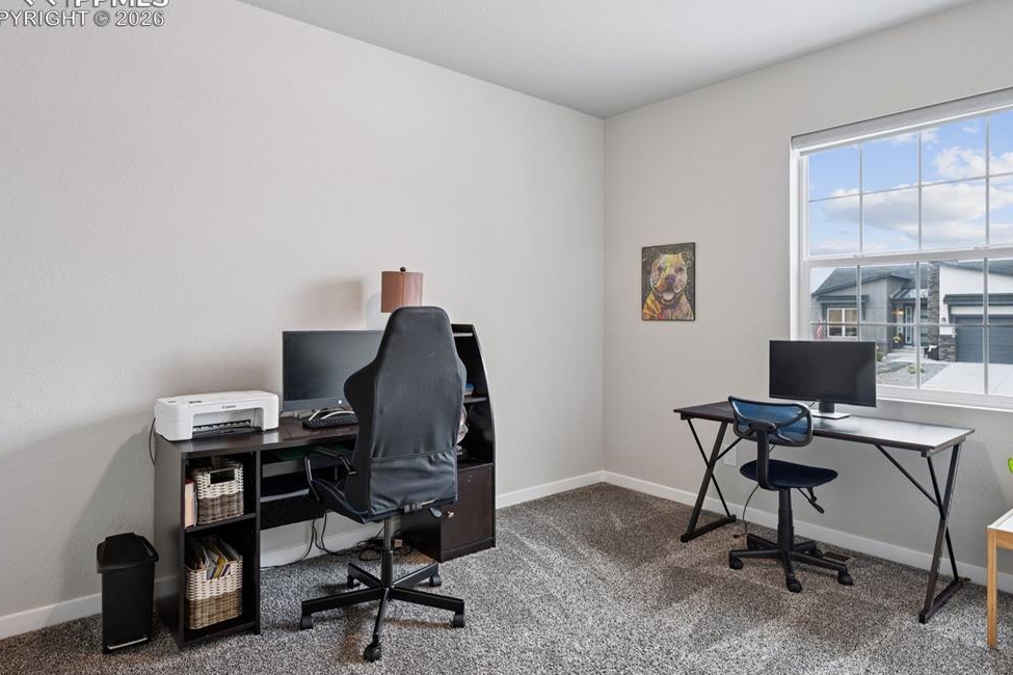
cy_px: 323
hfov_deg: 81.2
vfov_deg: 59.5
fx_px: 591
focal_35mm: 21
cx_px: 492
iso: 100
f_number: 11
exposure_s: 2
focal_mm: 20
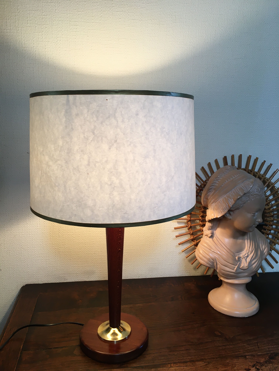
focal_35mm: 29
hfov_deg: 48.2
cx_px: 140
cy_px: 186
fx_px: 312
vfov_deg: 61.7
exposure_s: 1/33
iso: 32
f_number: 2.2
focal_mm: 4.15
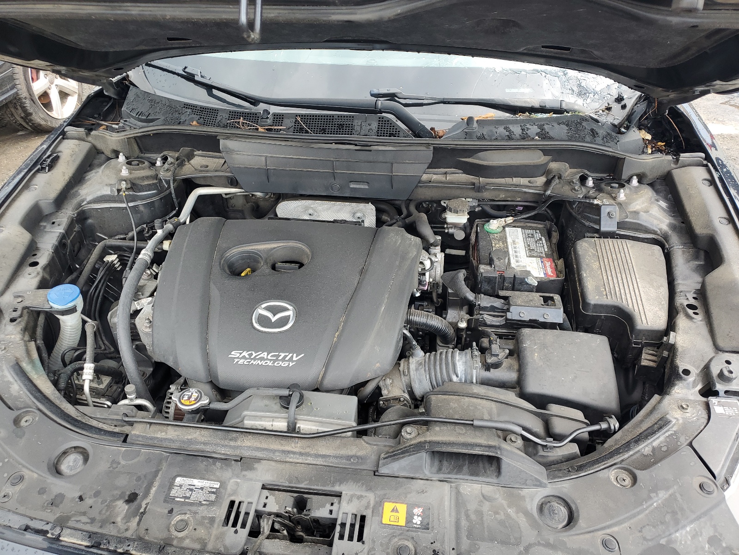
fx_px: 555
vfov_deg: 53.1
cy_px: 278
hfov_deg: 67.3
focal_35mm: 26
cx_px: 370
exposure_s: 1/185
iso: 50
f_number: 1.5
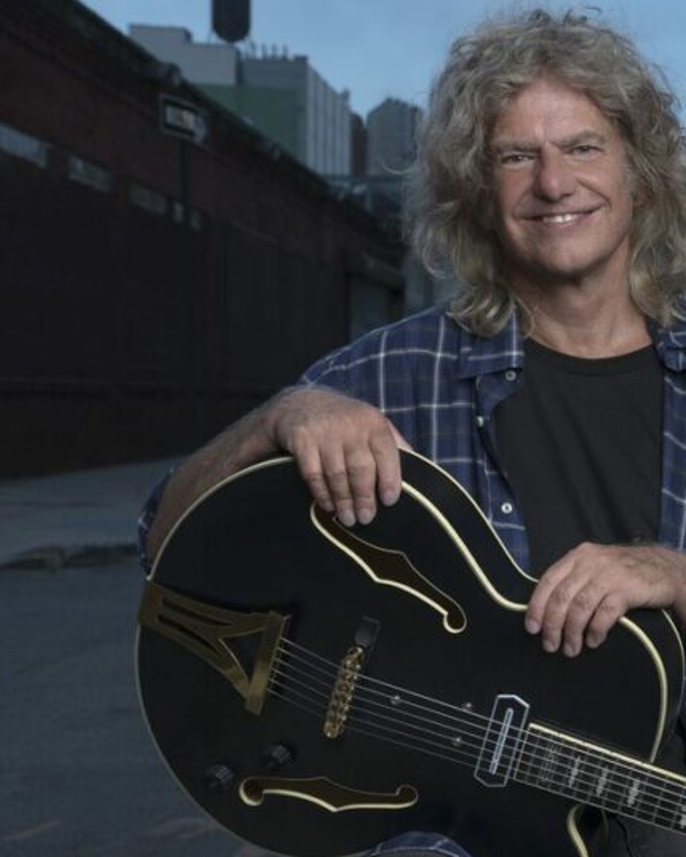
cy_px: 408
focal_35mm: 69
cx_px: 728
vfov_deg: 27.5
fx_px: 1751
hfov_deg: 21.2
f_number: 8
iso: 125
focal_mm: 46.9
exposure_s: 1/60
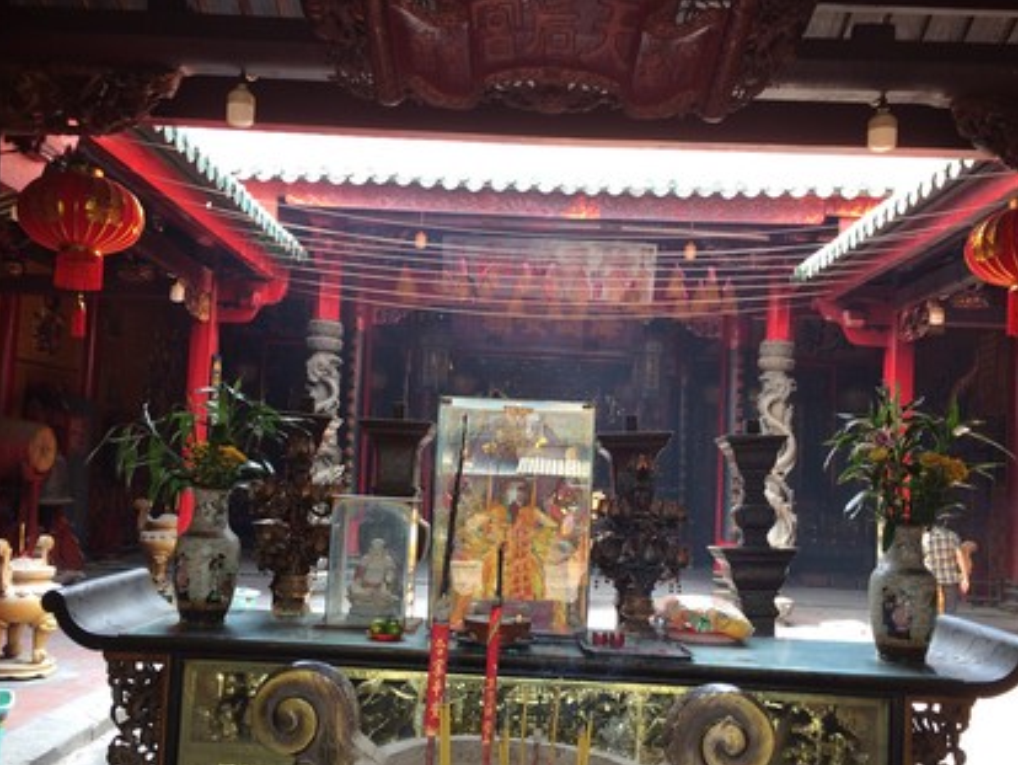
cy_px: 417
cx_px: 507
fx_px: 1030
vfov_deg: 40.7
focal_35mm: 35
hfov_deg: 52.6
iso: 32
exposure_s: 1/50
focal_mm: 4.15
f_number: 2.2
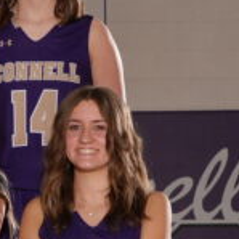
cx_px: -119
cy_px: 209
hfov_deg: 5.8
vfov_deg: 5.9
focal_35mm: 297
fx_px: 2320
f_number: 8
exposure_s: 1/125
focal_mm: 51
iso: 160
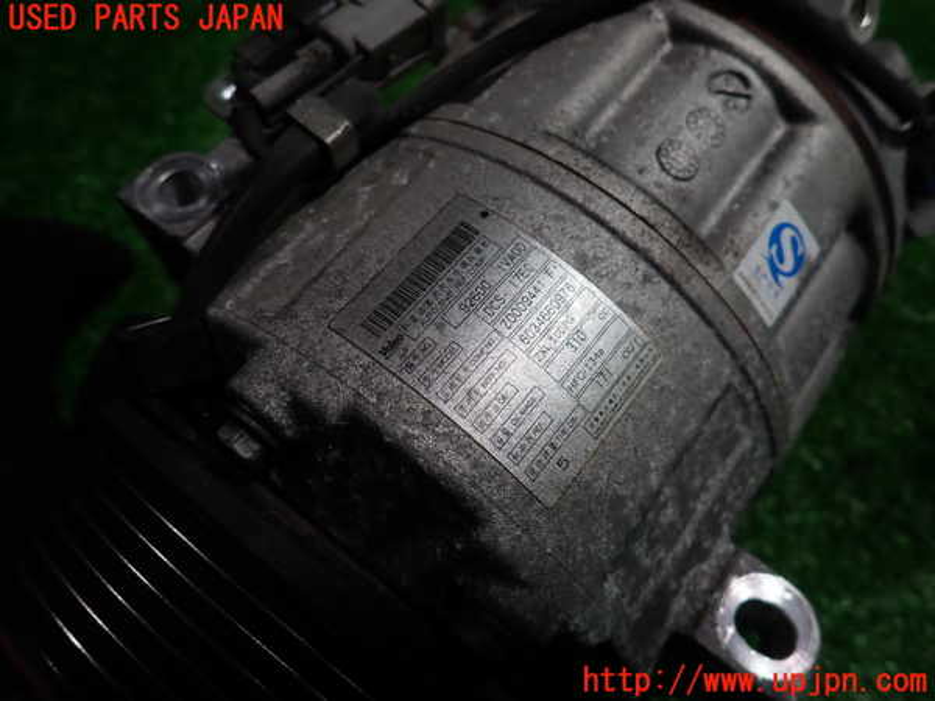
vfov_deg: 54.9
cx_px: 468
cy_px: 350
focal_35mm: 25
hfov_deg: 69.4
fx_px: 675
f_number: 2
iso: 100
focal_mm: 4.5
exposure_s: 1/60
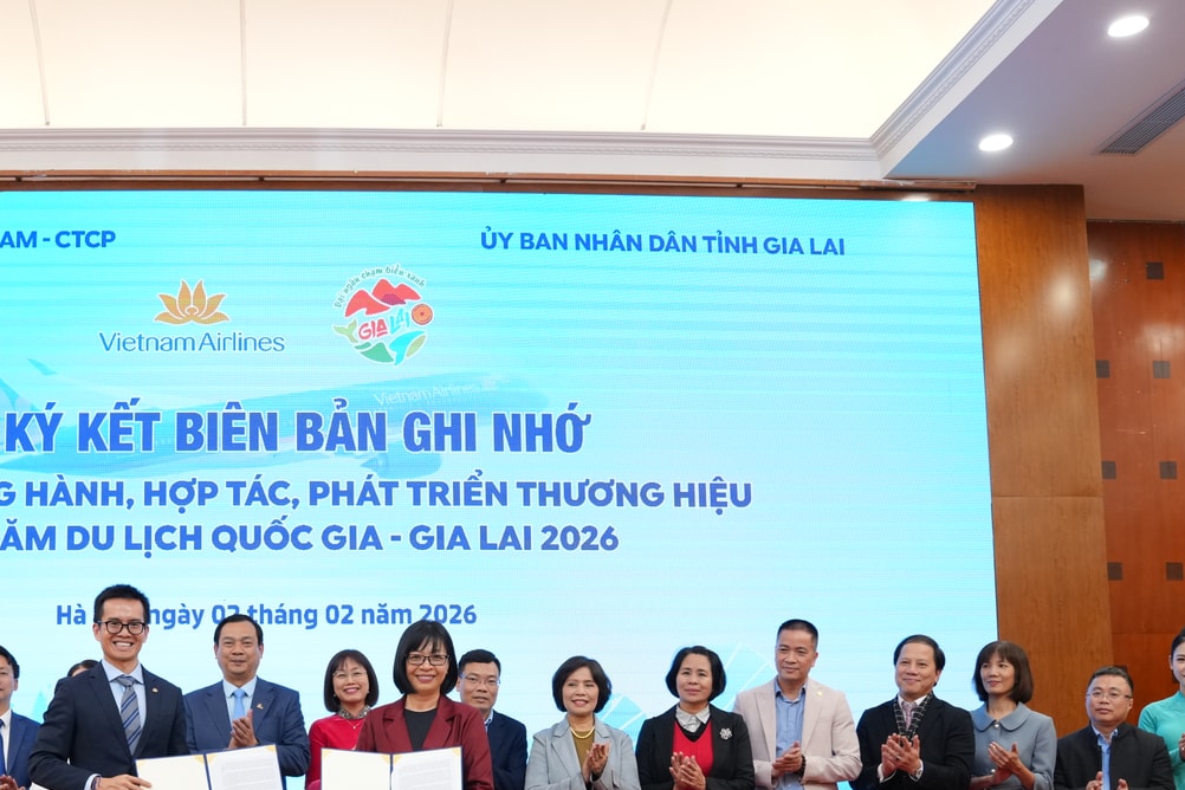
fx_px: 1514
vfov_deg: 28.3
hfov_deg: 41.7
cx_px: 320
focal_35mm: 46
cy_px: 681
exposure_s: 1/200
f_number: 3.5
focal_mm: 24
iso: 1250
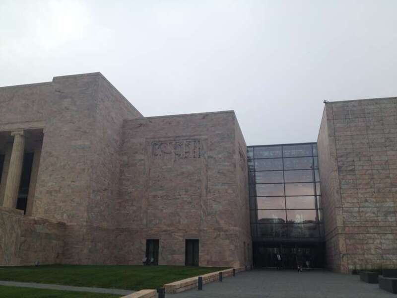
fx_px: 401
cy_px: 149
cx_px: 198
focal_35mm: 35
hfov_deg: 52.6
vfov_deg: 40.7
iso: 64
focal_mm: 4.28
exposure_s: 1/673
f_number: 2.4
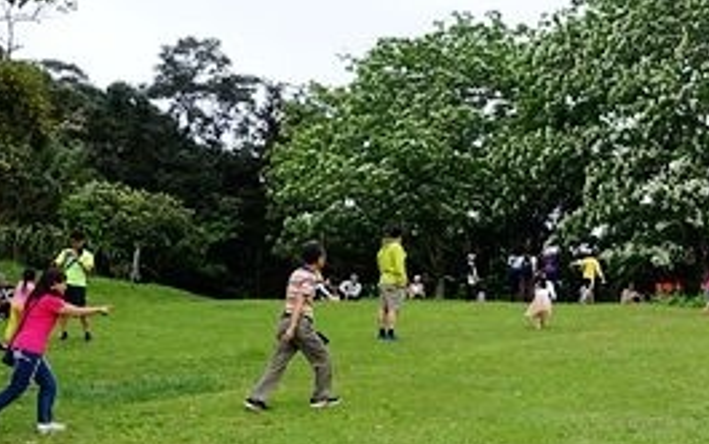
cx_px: 642
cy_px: 312
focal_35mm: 60
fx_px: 1160
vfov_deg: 21.6
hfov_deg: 32.3
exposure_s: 1/250
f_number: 5.6
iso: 125
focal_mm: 8.8
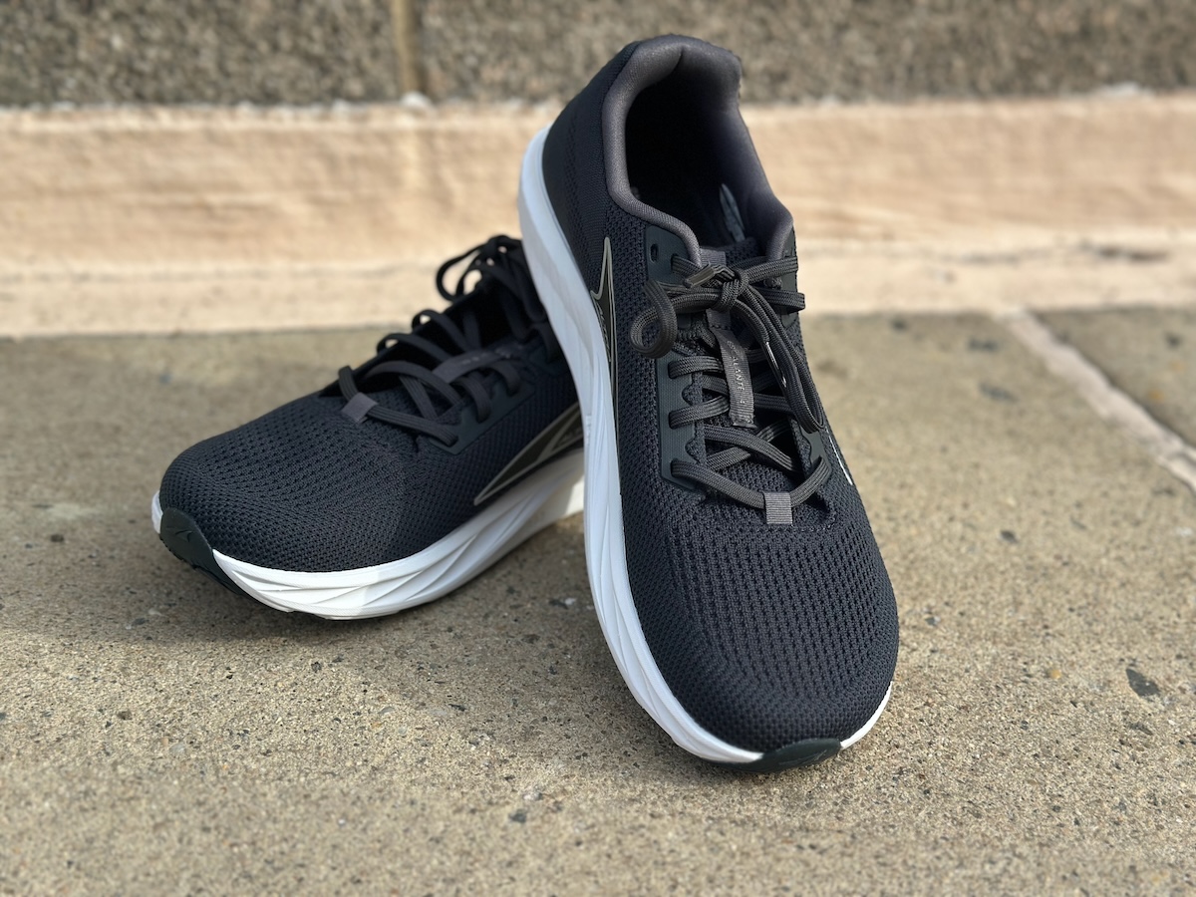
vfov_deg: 30.3
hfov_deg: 39.7
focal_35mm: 48
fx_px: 1658
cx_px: 598
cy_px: 448
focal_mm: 6.86
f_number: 1.78
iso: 80
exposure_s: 1/1185
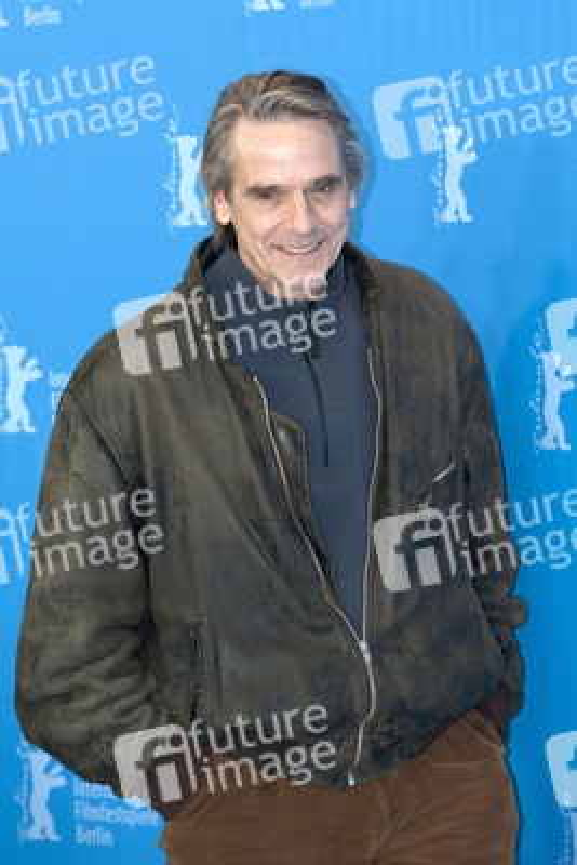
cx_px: 288
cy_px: 432
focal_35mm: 165
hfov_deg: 8.3
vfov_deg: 12.4
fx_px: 3963
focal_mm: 165
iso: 1000
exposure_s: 1/250
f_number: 5
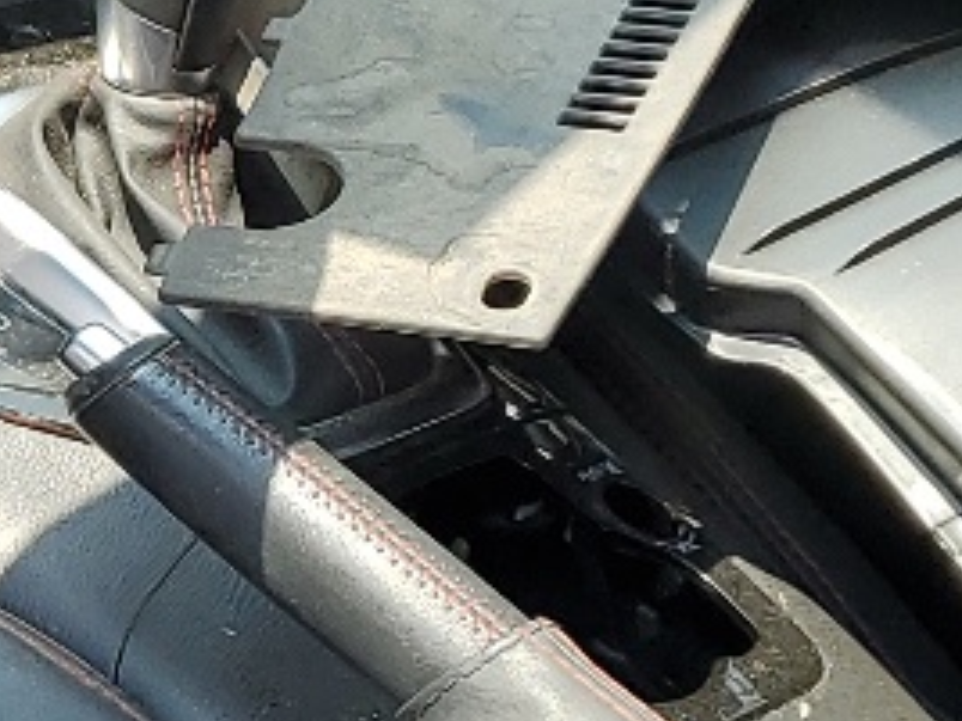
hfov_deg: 11.8
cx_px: -725
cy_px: 197
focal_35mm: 155
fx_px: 4308
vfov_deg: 9.6
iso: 50
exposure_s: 1/500
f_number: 1.5
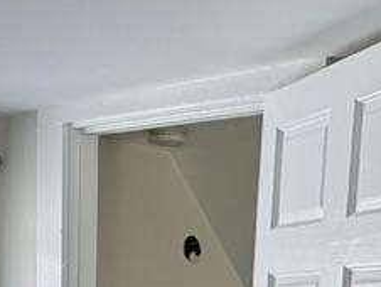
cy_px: 618
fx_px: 1091
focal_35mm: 99
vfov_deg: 12.6
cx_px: 62
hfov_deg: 19.6
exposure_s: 1/99
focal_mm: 2.22
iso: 50
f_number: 2.2
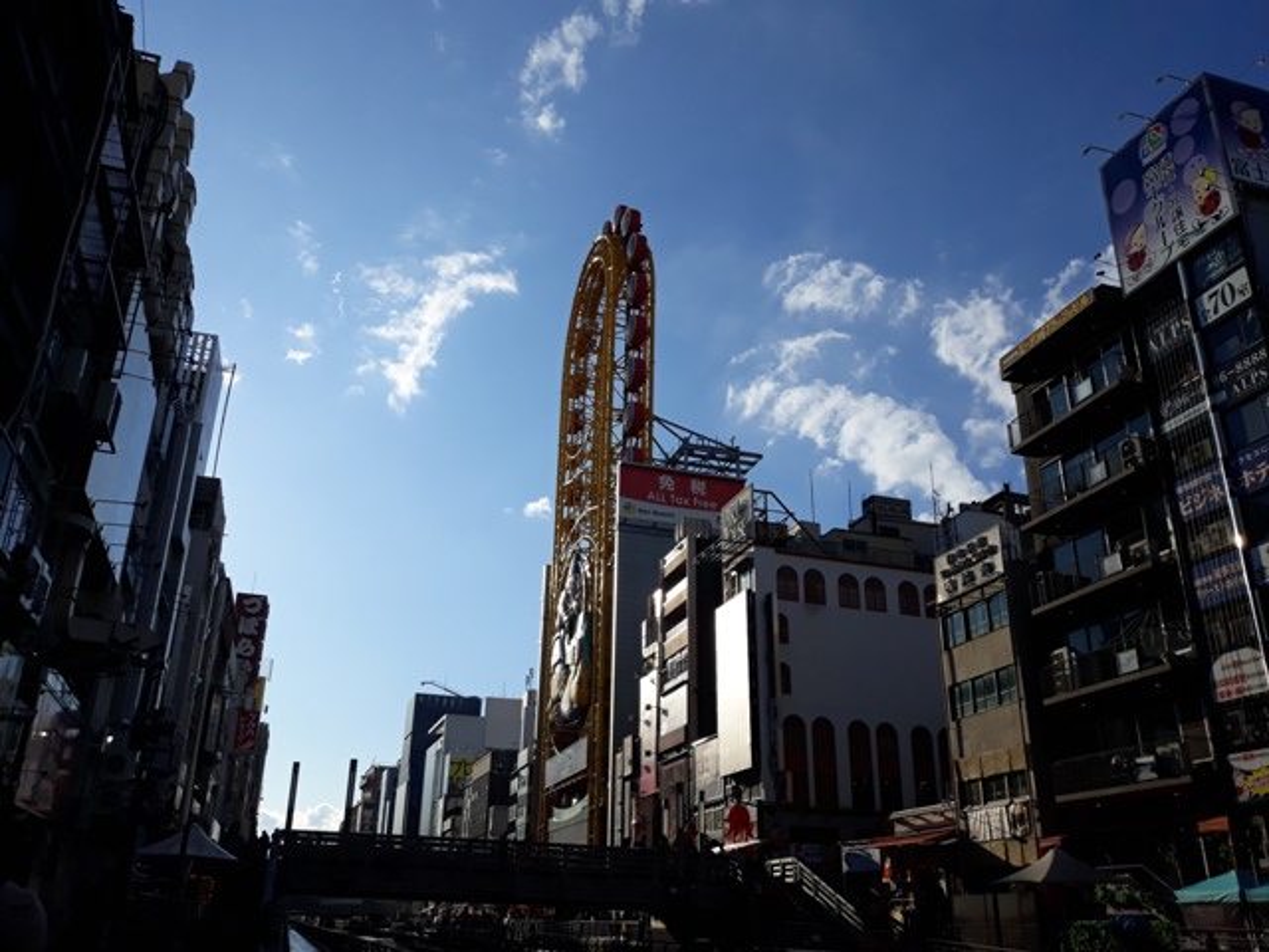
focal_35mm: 27
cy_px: 476
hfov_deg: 65.3
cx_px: 634
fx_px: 990
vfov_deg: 51.4
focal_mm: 3.71
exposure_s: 1/3279
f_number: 1.7
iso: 40
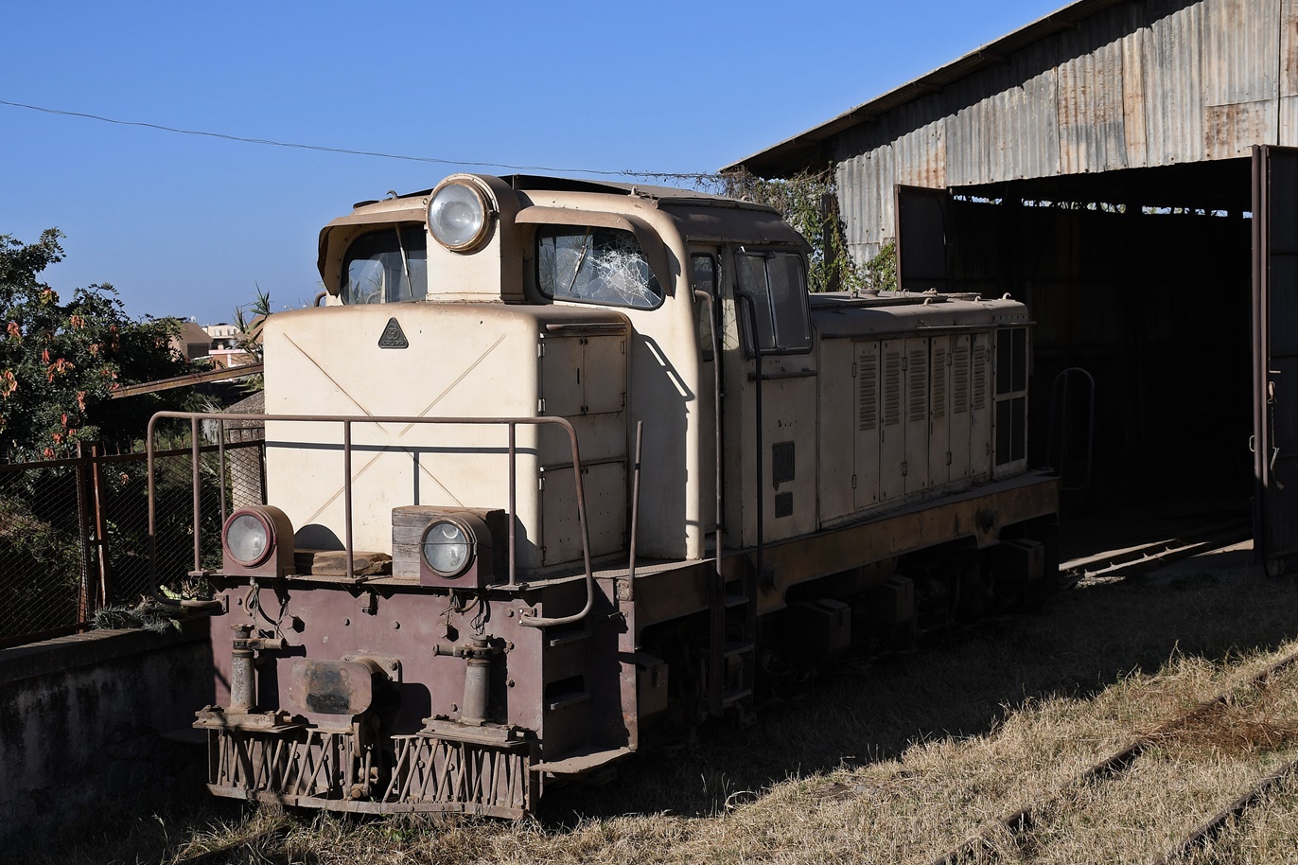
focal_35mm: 70
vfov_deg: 19.4
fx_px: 2523
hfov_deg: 28.8
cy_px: 504
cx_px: 636
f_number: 8
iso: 200
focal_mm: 40
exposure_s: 1/1000
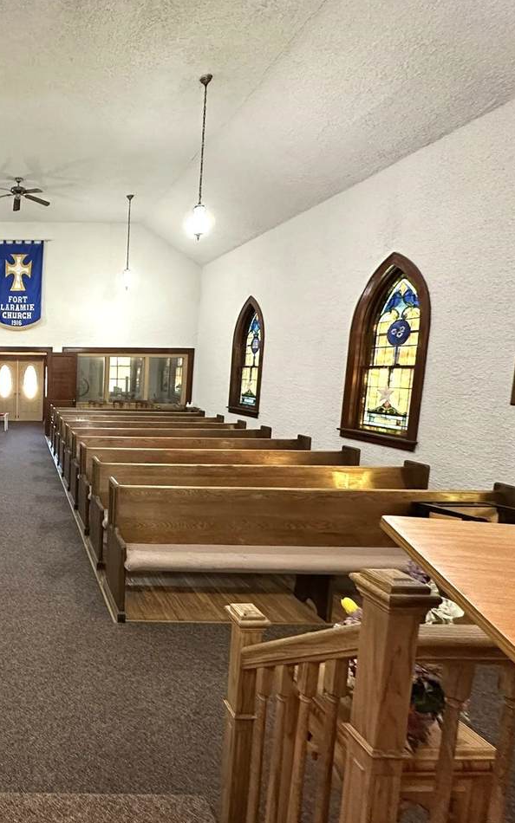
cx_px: 20
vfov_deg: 85.1
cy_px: 412
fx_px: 449
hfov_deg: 50.3
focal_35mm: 20
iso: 640
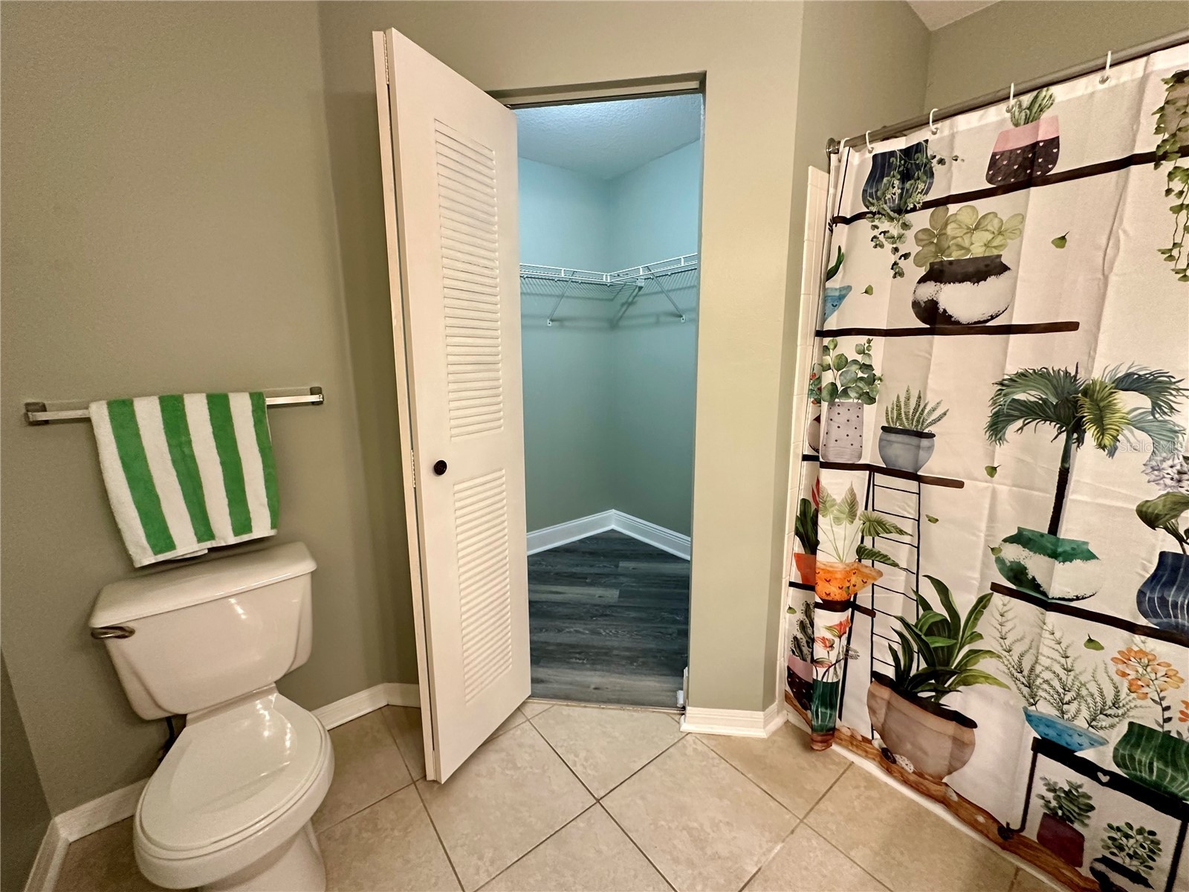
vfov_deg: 85.7
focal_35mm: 14
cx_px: 594
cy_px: 446
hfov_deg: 102.1
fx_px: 481
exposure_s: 1/120
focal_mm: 2.22
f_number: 2.2
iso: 320
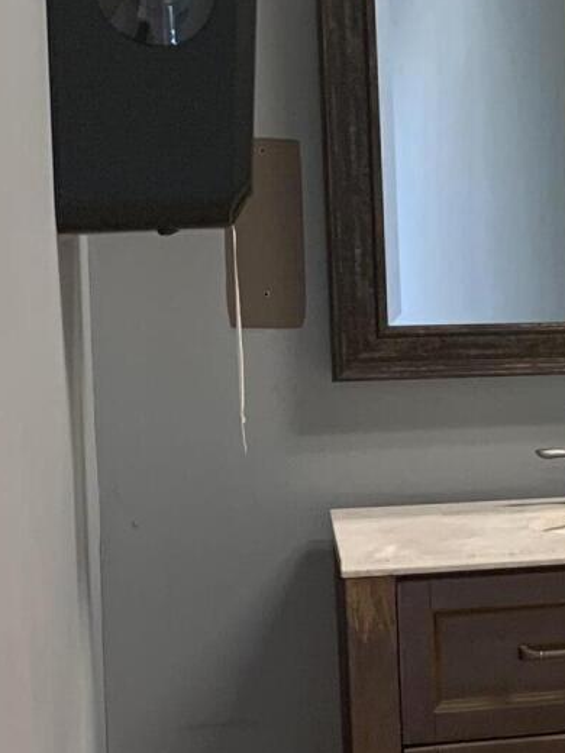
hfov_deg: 13.4
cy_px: 434
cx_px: 1001
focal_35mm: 100
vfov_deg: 19.6
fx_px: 2176
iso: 125
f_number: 1.8
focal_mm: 4.25
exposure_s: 1/60
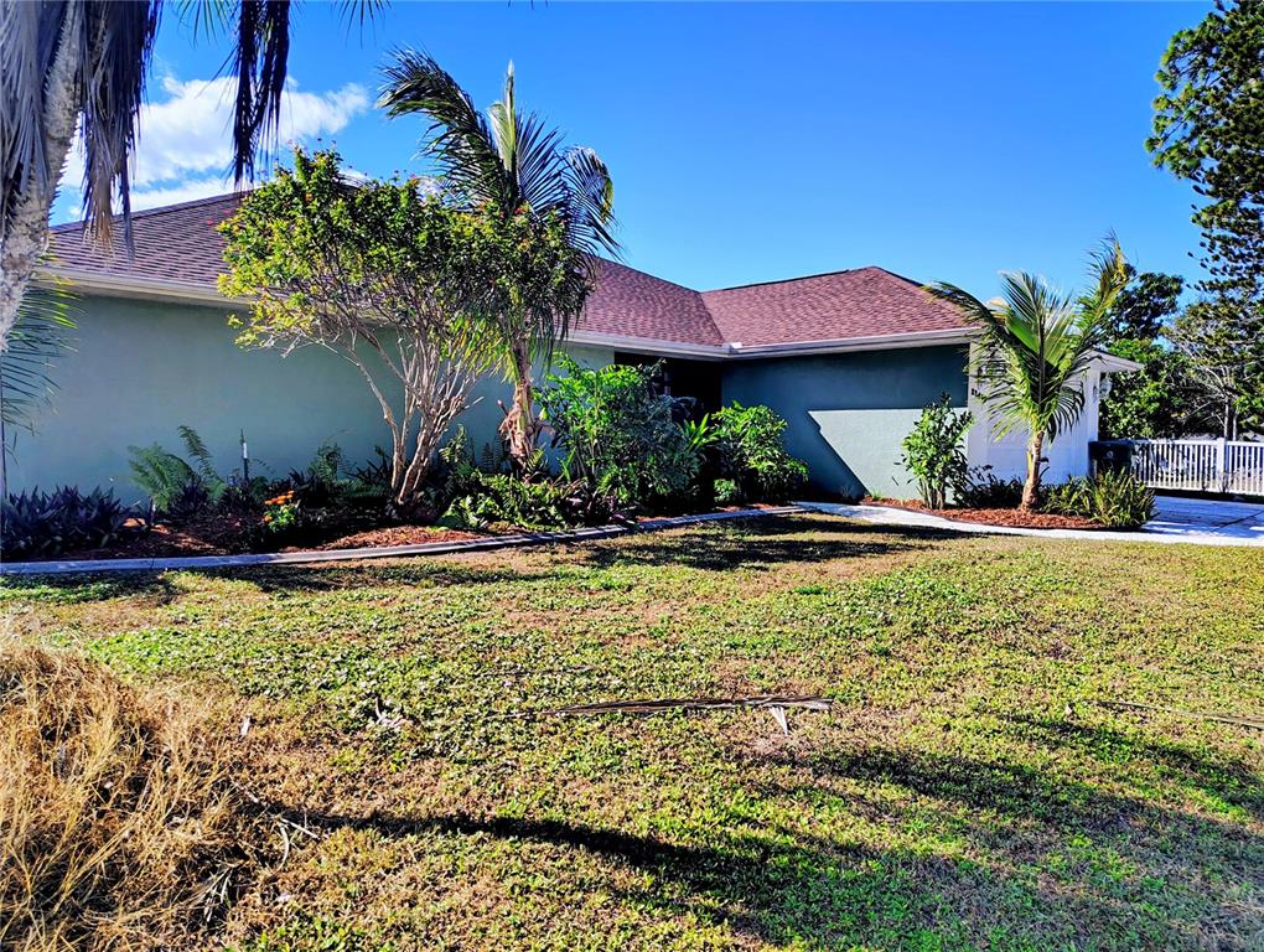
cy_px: 476
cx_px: 632
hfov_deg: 71.5
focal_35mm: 24
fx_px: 878
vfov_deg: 56.9
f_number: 1.8
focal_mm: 5.56
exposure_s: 1/597
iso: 120
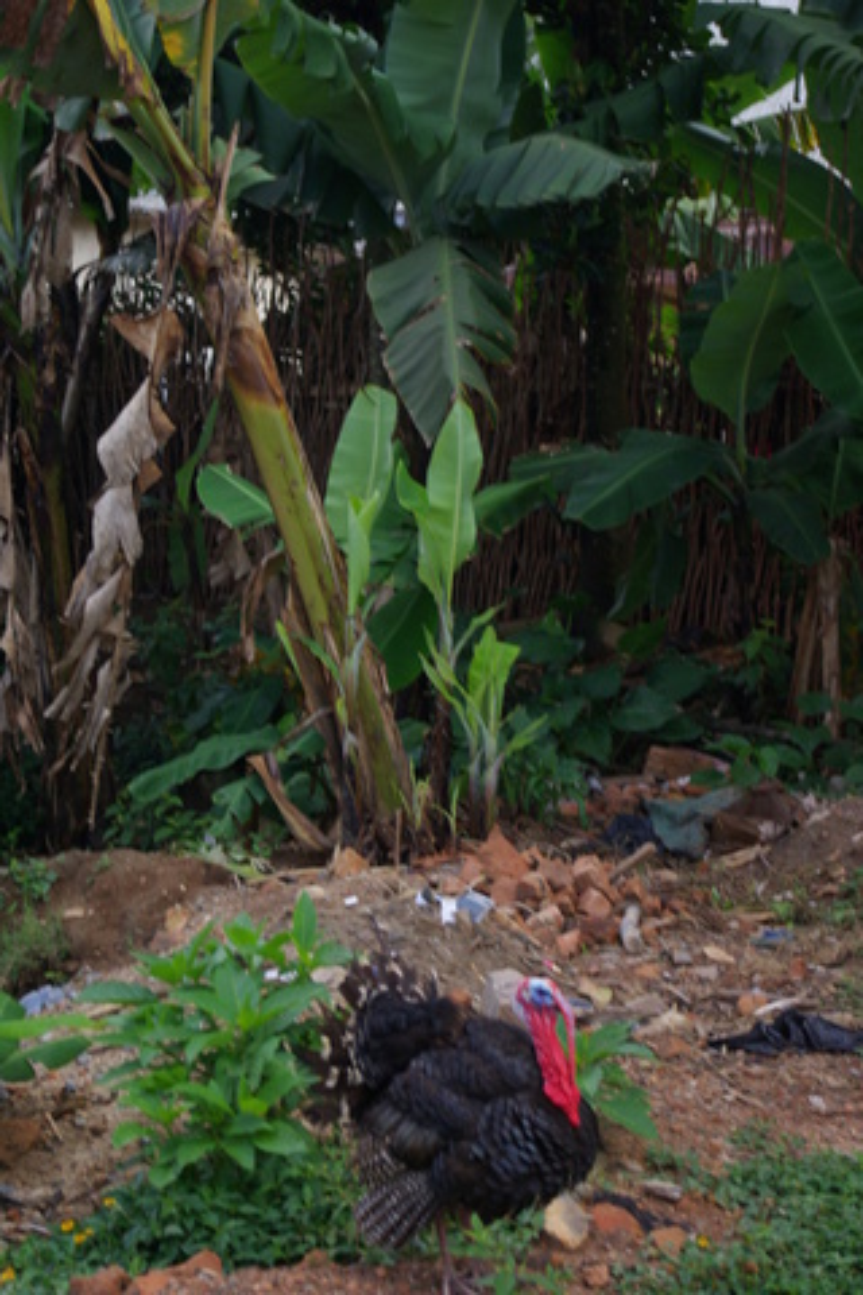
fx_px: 2966
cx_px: 432
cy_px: 648
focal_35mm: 82
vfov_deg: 24.6
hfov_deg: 16.6
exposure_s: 1/60
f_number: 5.6
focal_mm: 55
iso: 200
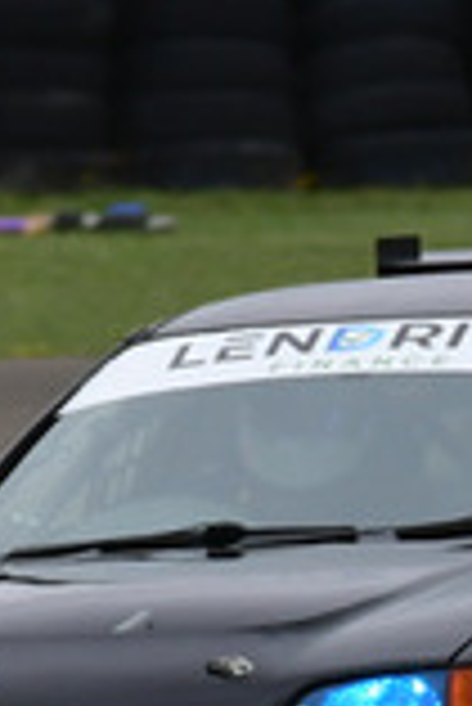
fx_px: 72130
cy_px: 337
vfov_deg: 0.6
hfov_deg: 0.4
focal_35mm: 3676
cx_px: 369
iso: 400
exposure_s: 1/640
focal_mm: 480
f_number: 10
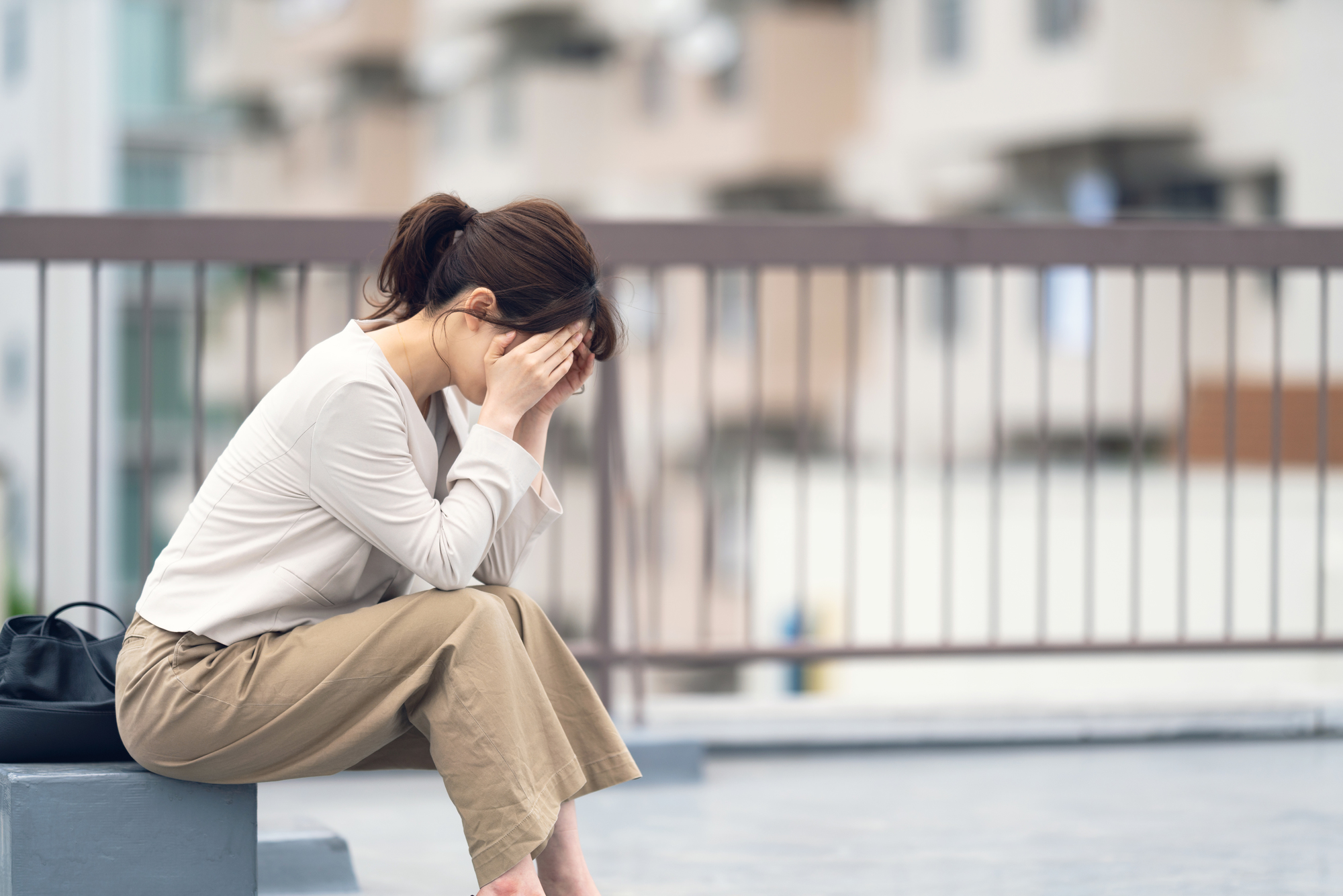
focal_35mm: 135
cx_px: 672
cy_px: 448
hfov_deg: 15.2
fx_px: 5037
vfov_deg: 10.2
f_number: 1.8
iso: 100
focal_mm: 135
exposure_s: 1/1600
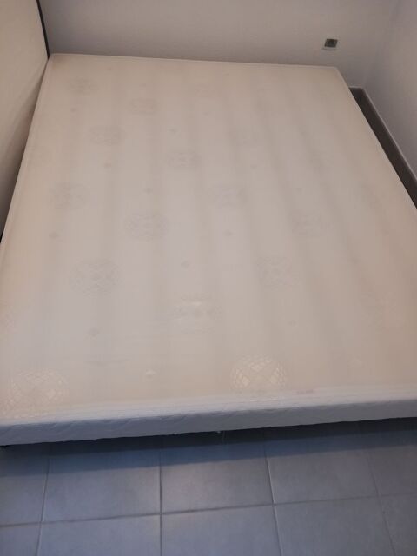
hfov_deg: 51.4
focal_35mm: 27
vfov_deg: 65.3
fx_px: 434
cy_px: 278
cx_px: 208
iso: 200
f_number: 1.8
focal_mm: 4
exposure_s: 1/25
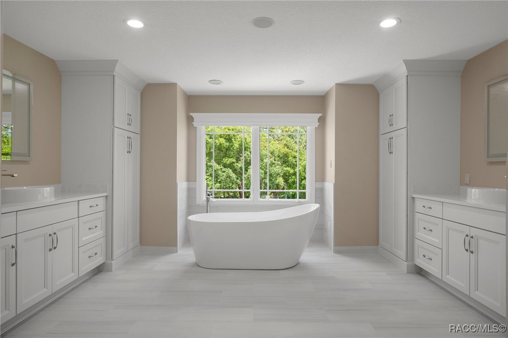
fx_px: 296
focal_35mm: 21
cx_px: 254
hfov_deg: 81.2
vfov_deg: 59.4
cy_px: 169
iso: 320
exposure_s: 1/10
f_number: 9.5
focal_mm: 14
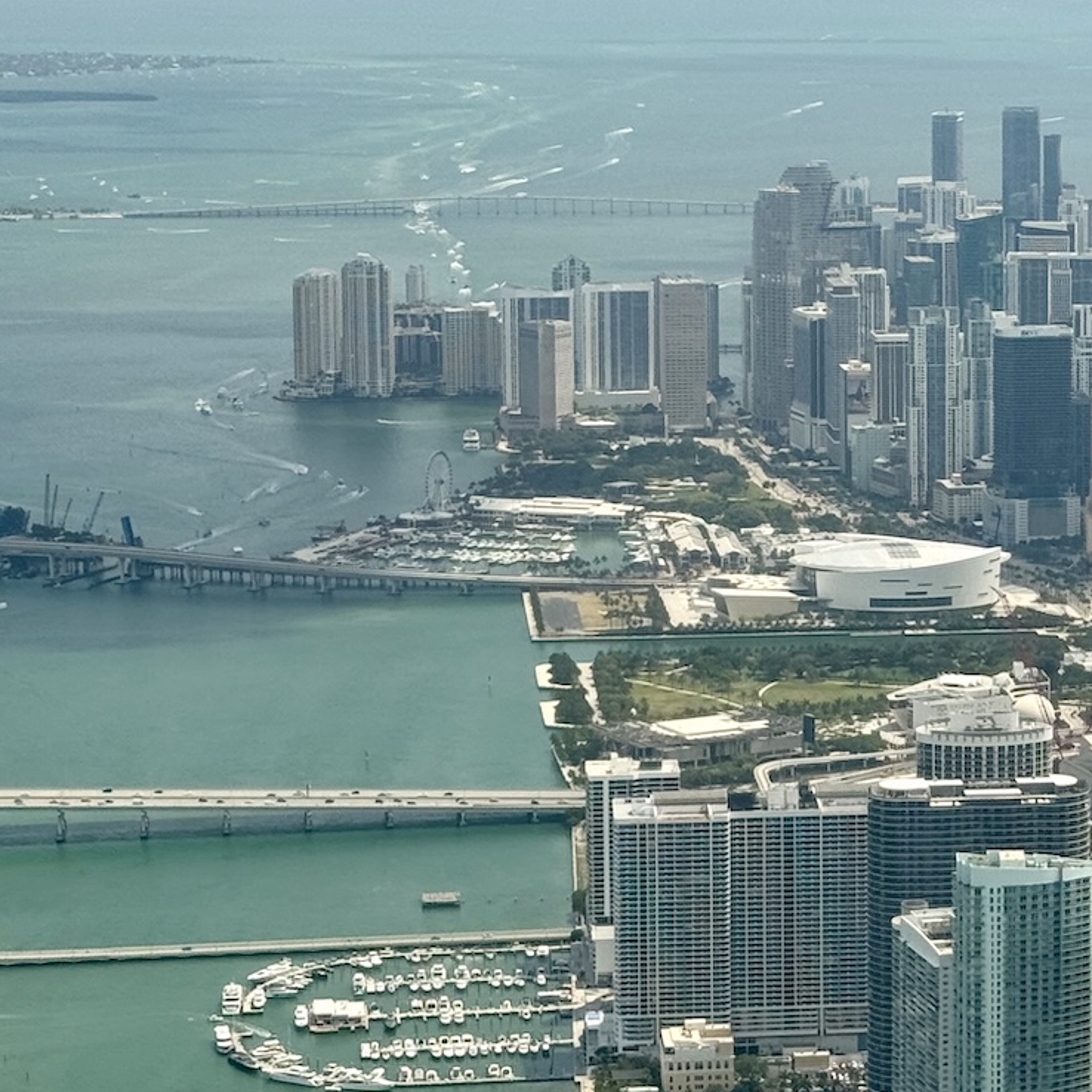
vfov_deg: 15.1
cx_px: 880
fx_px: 4104
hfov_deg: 15.1
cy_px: 365
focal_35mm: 115
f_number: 1.78
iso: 64
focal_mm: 6.76
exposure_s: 1/3096
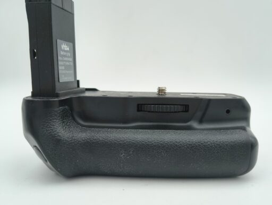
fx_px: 189
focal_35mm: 24
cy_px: 102
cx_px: 136
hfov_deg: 71.5
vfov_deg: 56.9
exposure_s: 1/453
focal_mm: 5.56
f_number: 1.8
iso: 100
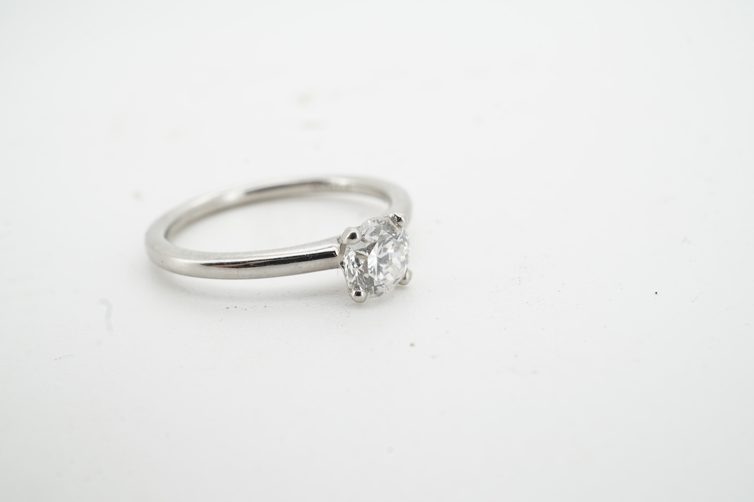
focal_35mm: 45
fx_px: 942
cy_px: 251
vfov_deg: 29.9
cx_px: 377
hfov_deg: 43.6
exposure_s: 1/100
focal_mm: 30
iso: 200
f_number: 22
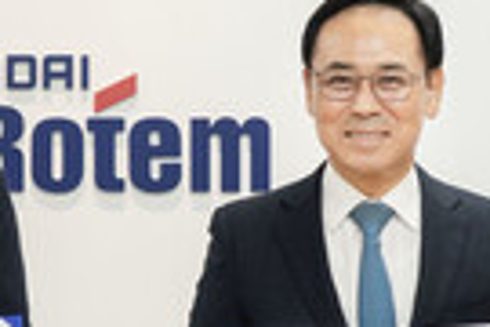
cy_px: 220
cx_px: 74
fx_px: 2259
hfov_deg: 12.3
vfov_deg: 8.3
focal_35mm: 166
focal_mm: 44
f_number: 4
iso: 1250
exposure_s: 1/160
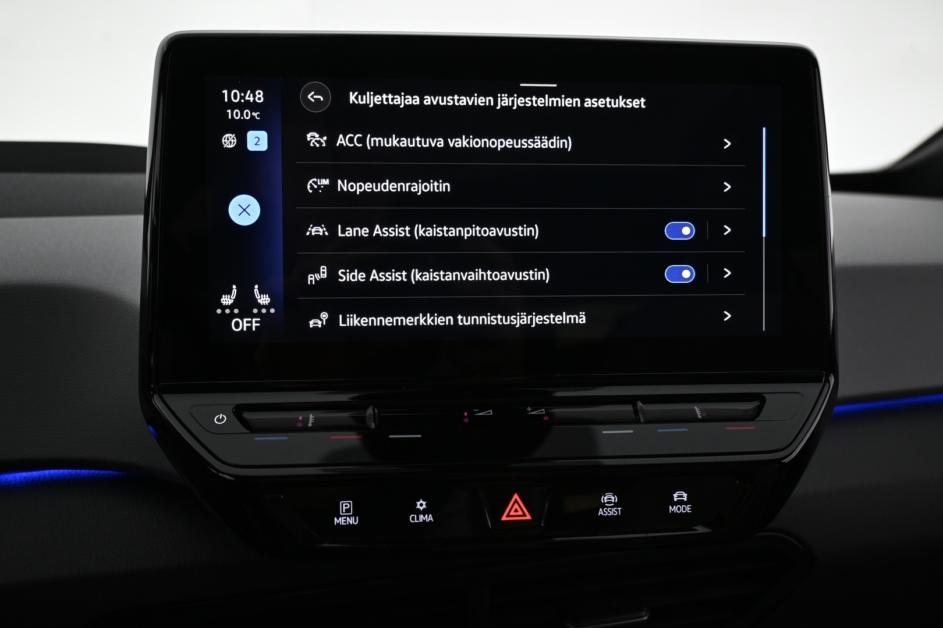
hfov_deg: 63.2
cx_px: 472
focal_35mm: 29
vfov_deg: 44.6
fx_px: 766
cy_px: 314
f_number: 3.8
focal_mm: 19.5
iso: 640
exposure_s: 1/30
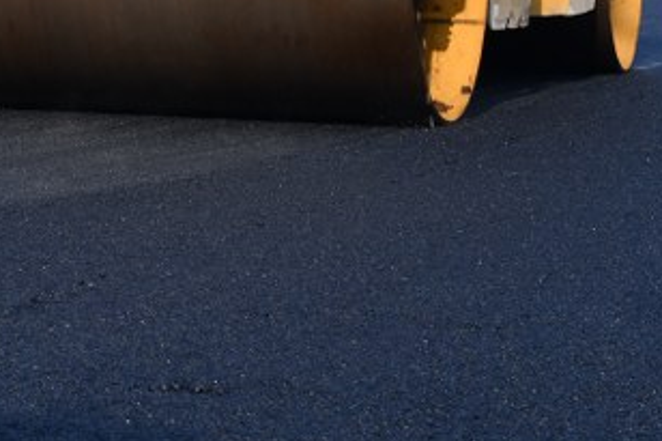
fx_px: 3510
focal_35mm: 191
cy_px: -341
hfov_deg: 10.4
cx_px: -325
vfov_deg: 7.0
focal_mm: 46
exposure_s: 1/125
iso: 100
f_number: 9
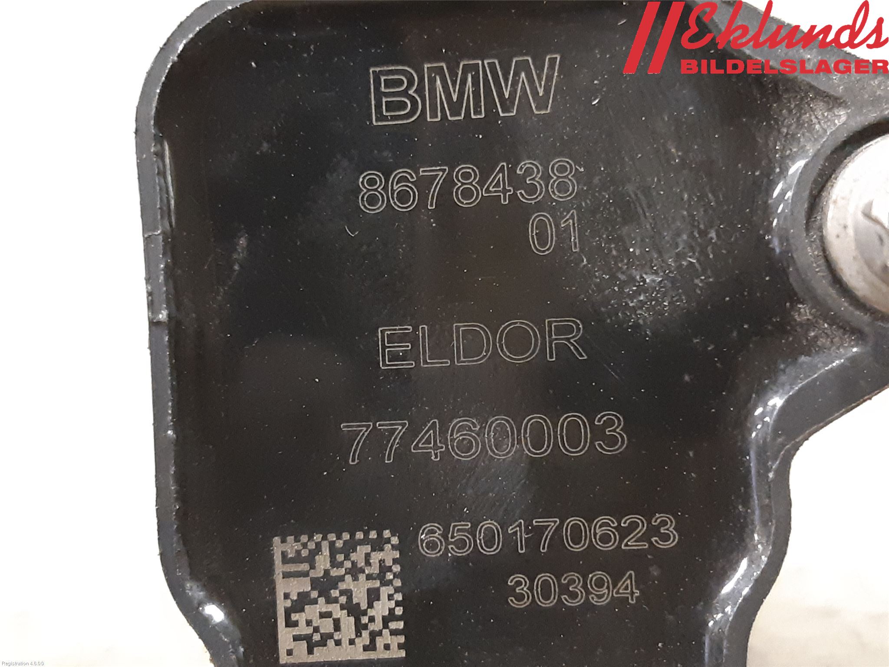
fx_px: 668
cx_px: 444
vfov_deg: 53.1
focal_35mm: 26
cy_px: 334
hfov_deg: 67.3
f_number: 1.7
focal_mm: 3.93
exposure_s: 1/25
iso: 400
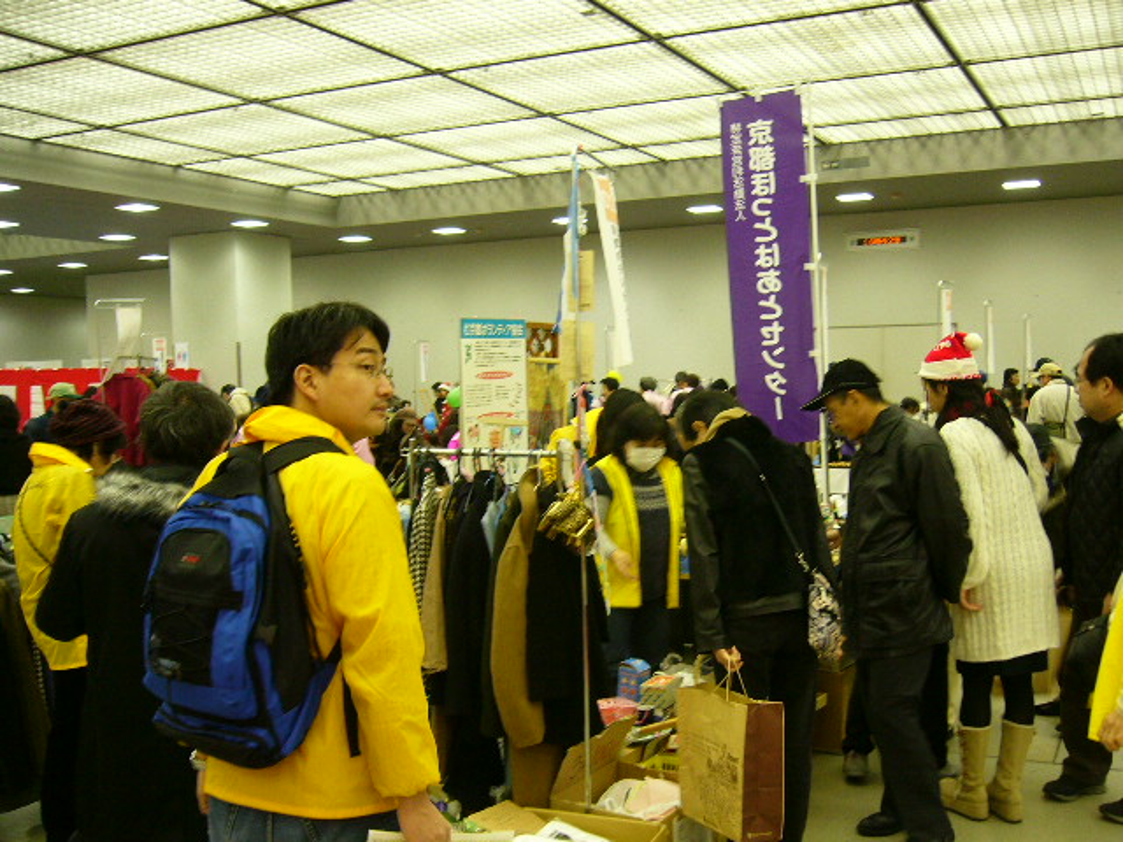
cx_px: 562
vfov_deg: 40.7
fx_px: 1135
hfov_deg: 52.6
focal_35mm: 35
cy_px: 421
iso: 125
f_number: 2.8
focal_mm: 5.8
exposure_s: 1/15
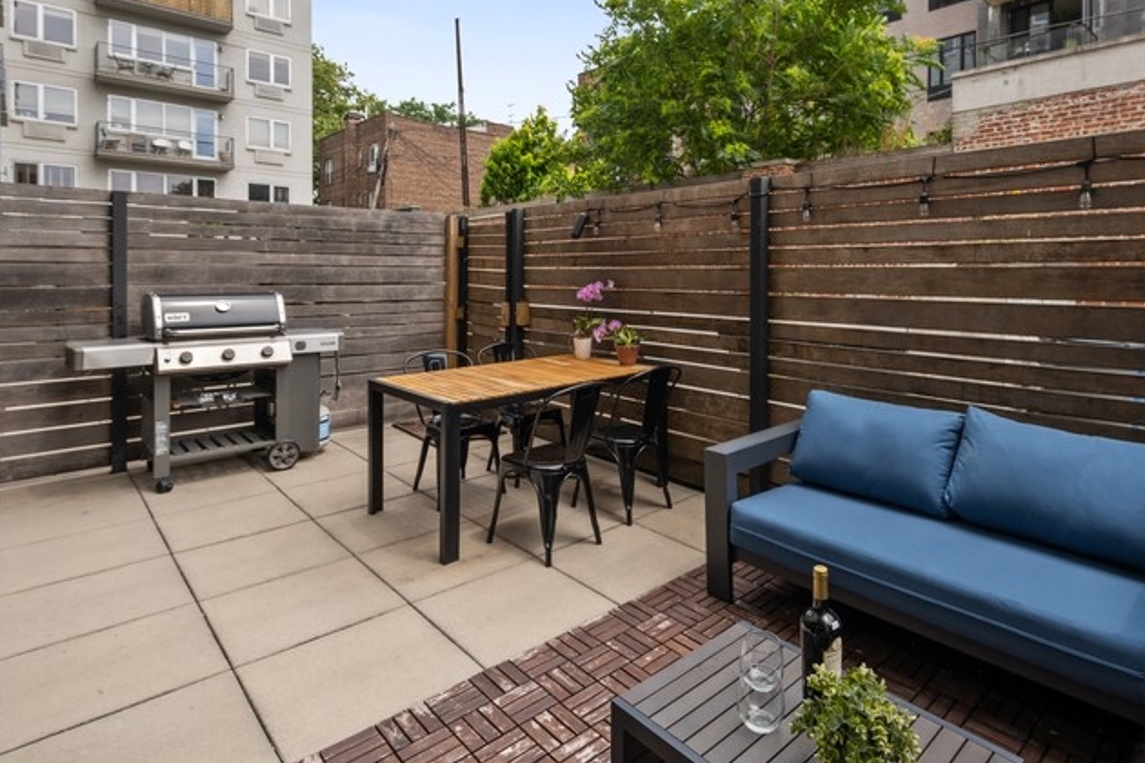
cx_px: 651
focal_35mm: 20
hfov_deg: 83.5
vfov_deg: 61.4
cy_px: 307
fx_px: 636
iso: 100
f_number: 8
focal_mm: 14
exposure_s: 1/125
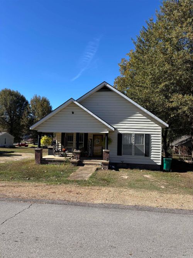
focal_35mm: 26
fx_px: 193
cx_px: 96
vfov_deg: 67.3
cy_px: 129
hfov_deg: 53.0
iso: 50
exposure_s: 1/2288
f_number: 1.6
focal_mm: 5.96
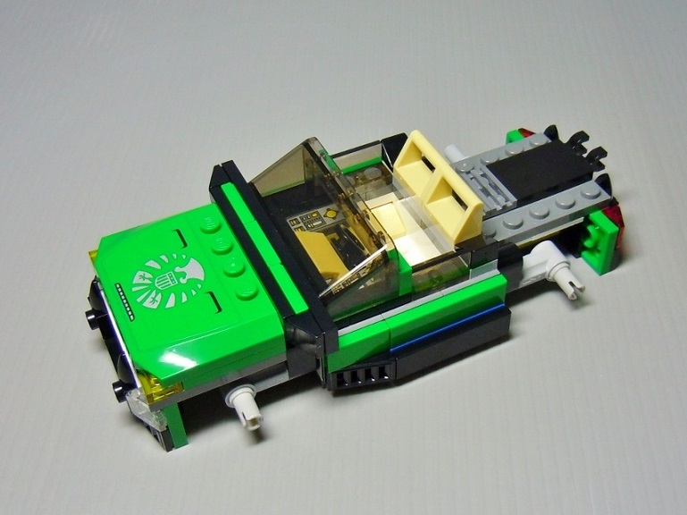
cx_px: 344
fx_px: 595
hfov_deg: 60.0
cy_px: 258
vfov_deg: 46.8
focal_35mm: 30
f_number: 3.5
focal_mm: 5.4
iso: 200
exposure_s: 1/30
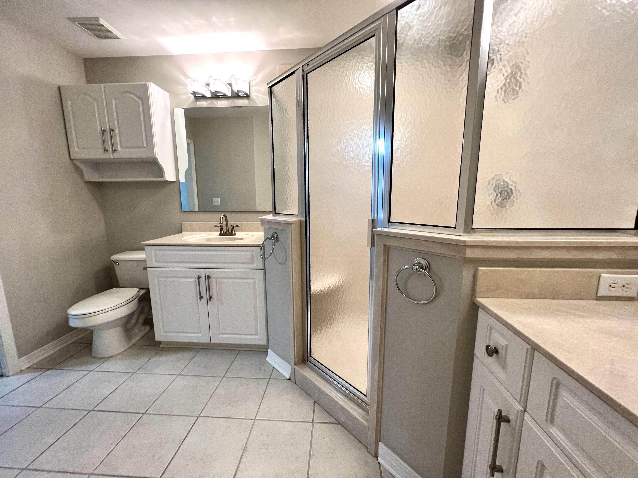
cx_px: 319
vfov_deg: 89.9
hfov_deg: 106.2
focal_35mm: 13
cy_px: 239
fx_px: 240
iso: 200
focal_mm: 1.57
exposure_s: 1/60
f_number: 1.8
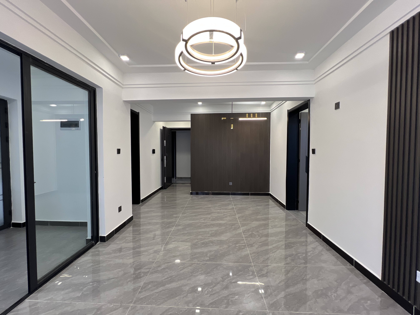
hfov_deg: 106.2
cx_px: 210
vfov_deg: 89.9
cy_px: 158
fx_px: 158
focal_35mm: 13
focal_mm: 1.57
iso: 160
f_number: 1.8
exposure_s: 1/99
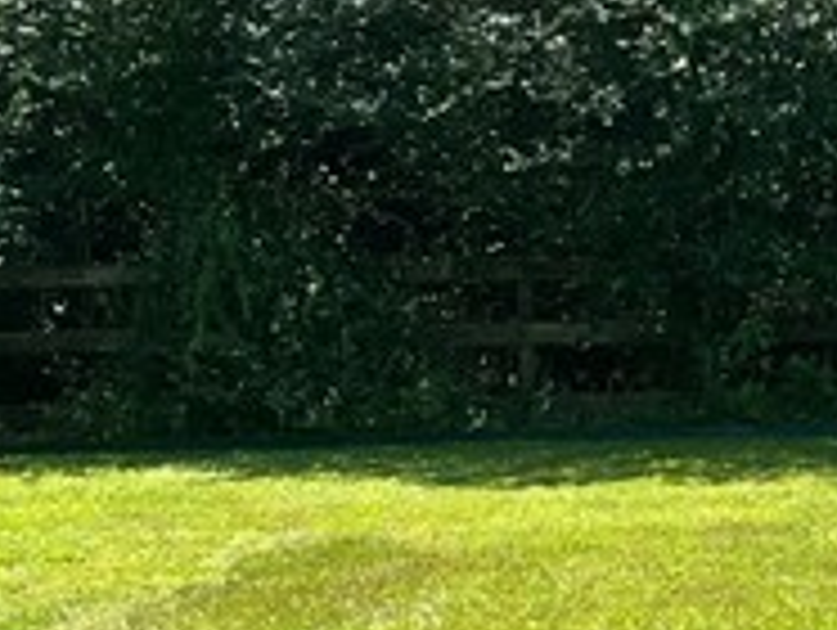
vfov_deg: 10.4
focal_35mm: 143
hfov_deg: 13.1
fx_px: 3462
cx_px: 1246
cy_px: 198
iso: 50
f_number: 1.6
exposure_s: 1/1695
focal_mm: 5.1
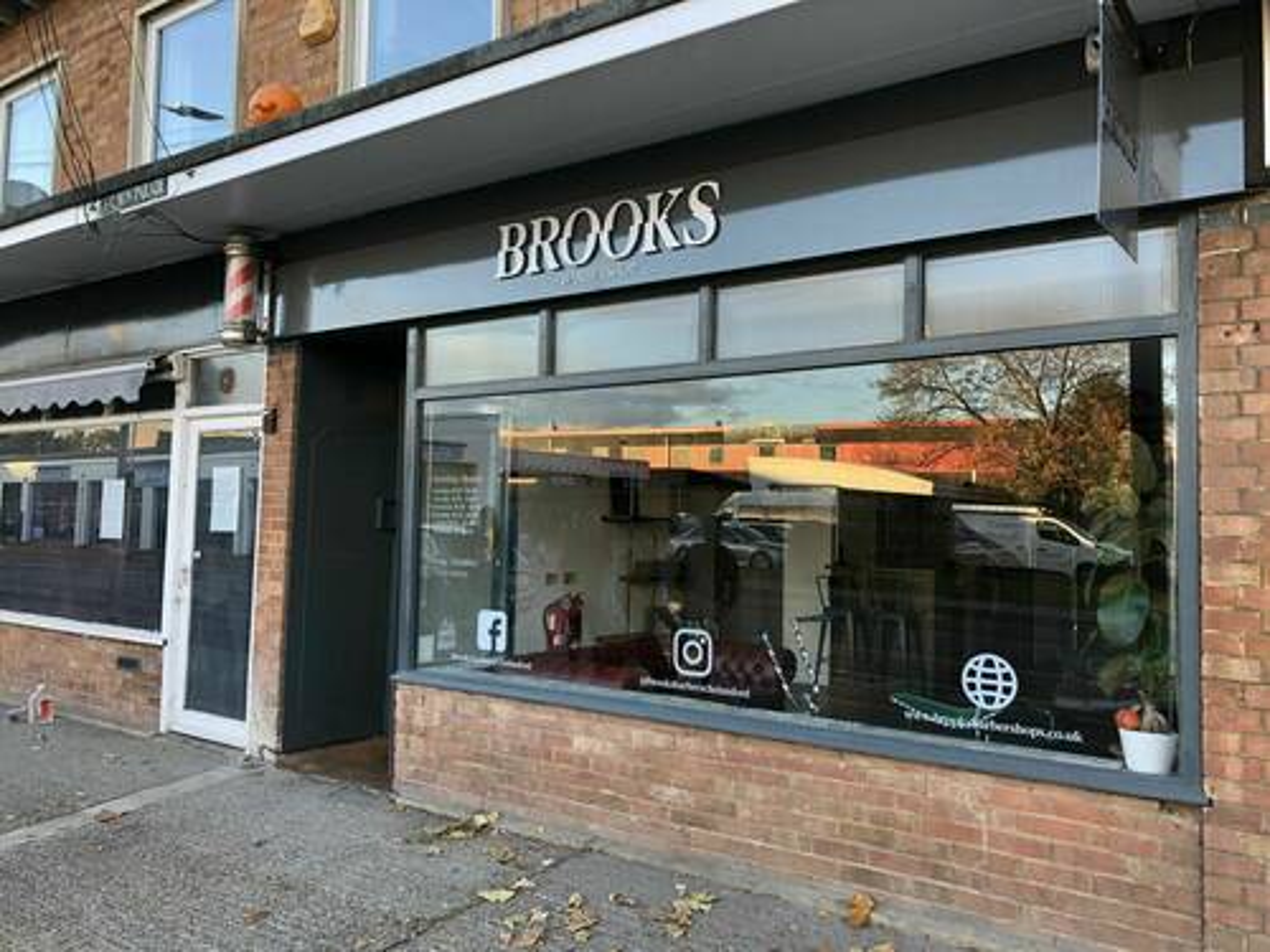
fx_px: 1027
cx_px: 635
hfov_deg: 63.4
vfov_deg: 49.7
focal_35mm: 28
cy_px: 476
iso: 50
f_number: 1.8
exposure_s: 1/120
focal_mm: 4
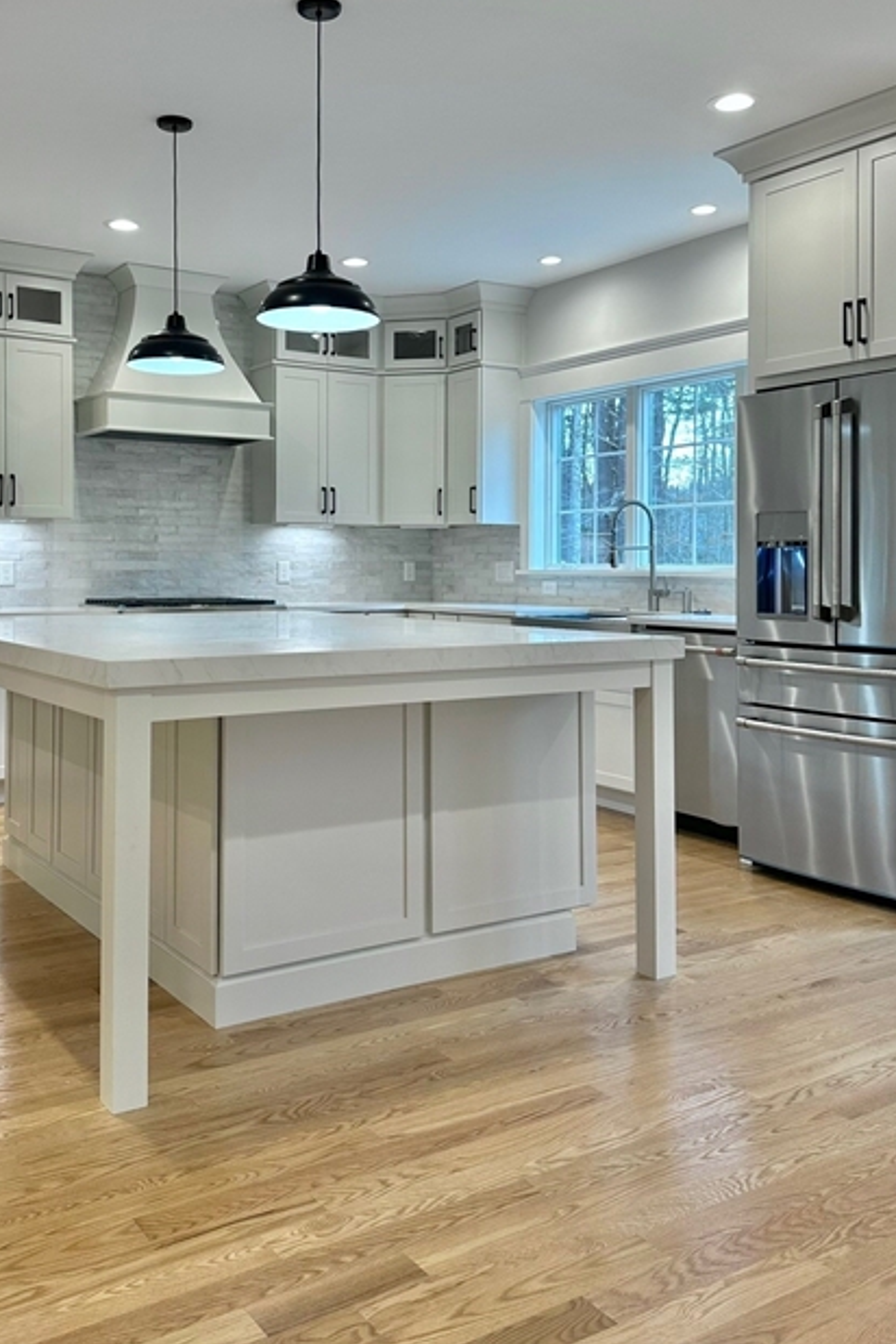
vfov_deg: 59.9
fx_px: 1157
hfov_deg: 42.0
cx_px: 337
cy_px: 555
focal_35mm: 31
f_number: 1.78
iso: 125
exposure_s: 1/120
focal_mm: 6.86
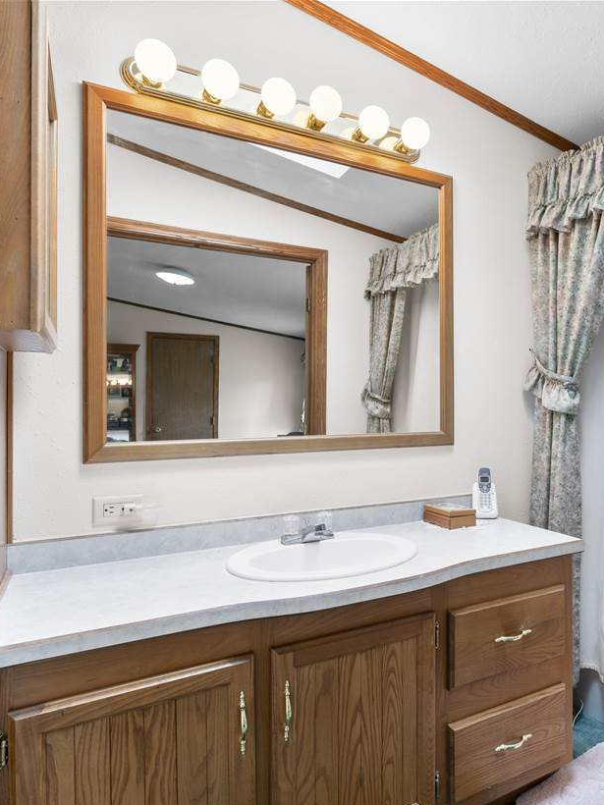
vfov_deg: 71.6
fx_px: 558
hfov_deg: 54.5
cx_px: 442
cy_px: 418
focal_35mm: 24
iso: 250
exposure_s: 1/3
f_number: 9
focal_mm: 16
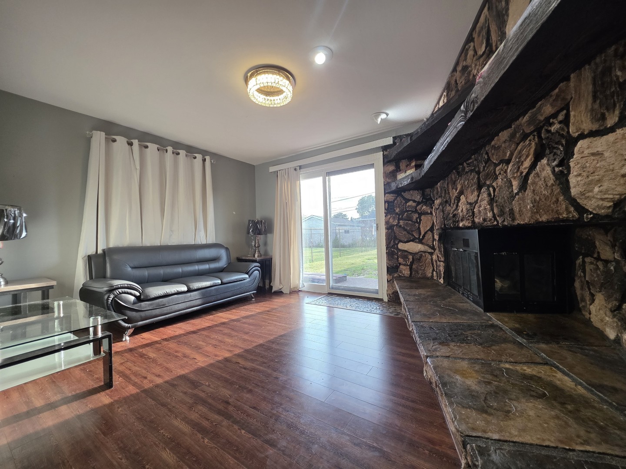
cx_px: 313
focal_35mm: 13
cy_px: 234
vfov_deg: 89.9
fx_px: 235
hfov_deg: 106.2
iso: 160
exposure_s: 1/120
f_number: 1.9
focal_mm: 2.2
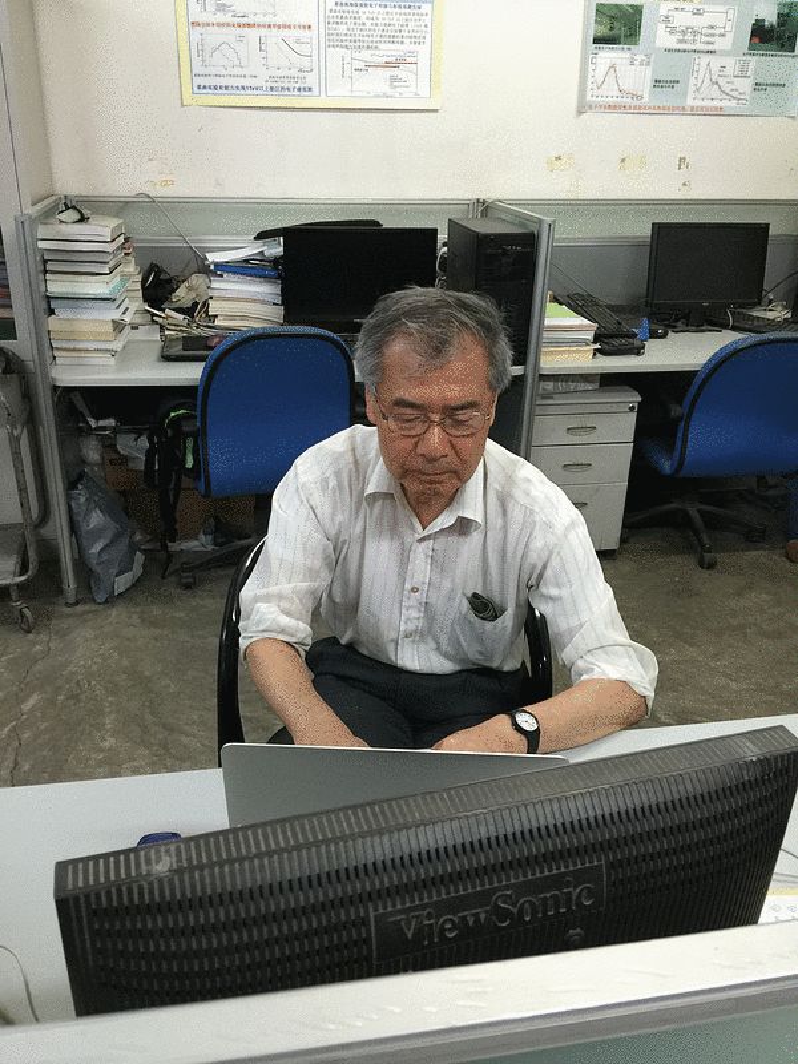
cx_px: 399
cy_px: 532
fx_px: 891
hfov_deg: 48.2
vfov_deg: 61.7
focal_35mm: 29
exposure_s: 1/17
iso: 80
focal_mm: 4.15
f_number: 2.2
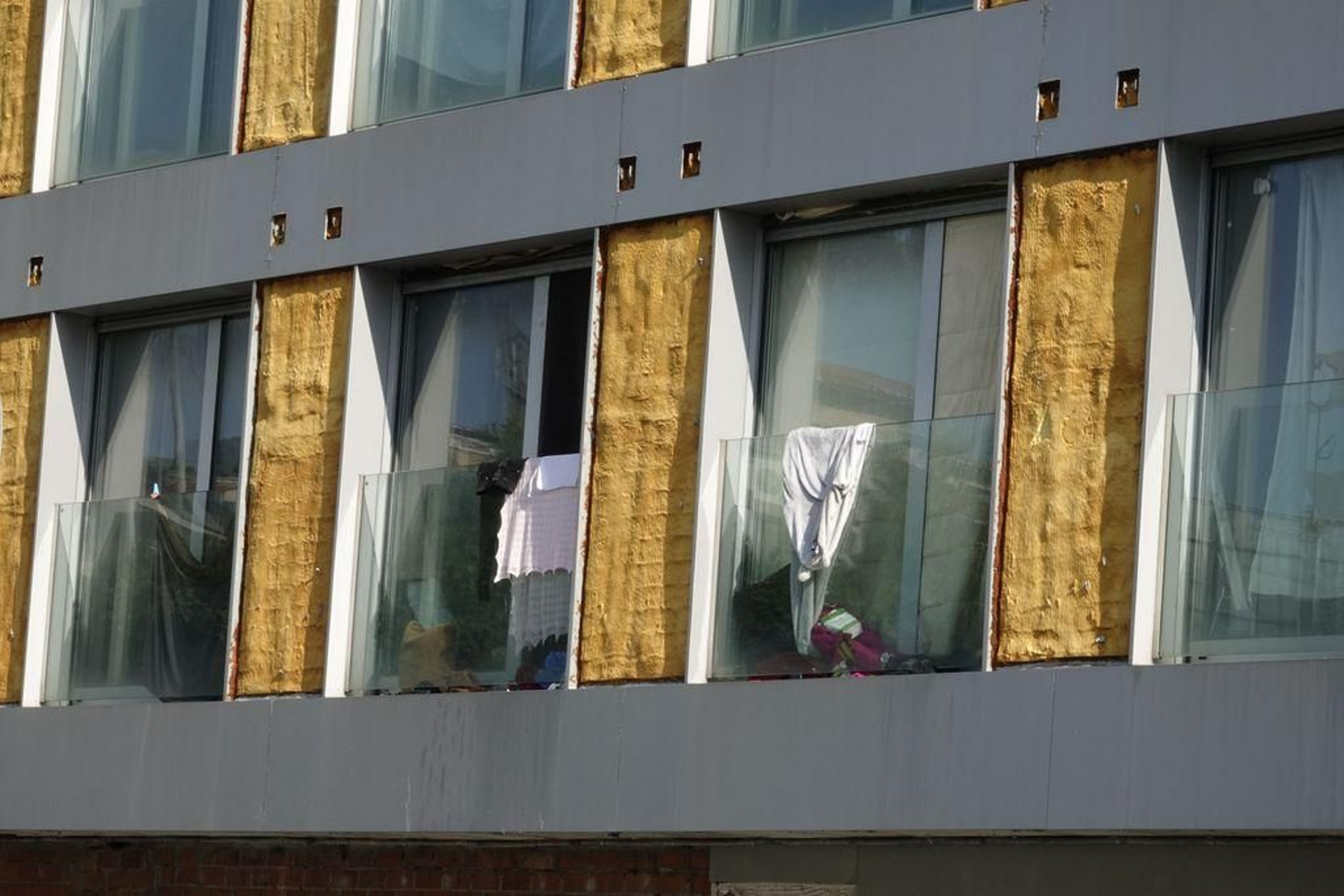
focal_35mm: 123
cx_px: 672
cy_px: 448
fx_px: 4592
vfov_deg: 11.1
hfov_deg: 16.7
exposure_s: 1/125
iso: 320
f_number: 16
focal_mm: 44.93
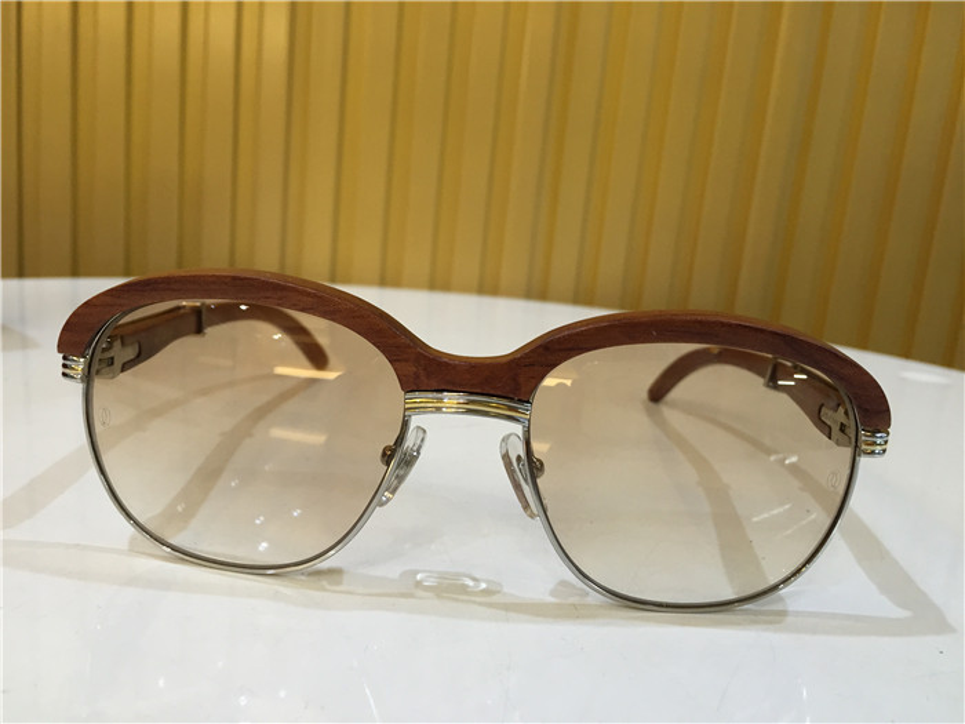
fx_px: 808
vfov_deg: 48.2
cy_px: 362
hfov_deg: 61.7
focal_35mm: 29
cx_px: 482
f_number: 2.2
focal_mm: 4.15
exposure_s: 1/33
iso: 125
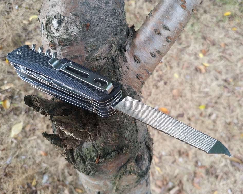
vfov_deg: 43.4
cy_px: 99
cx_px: 127
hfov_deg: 52.8
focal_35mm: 34
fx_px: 245
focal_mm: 4.5
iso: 147
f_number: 2
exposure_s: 1/50
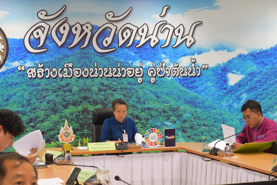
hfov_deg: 27.0
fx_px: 577
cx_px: 138
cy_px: 92
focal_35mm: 75
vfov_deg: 18.2
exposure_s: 1/100
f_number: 5
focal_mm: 50
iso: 1250
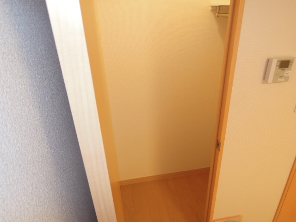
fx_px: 205
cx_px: 148
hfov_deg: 71.6
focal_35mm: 24
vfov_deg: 56.8
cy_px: 111
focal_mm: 4.3
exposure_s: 1/30
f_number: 2.8
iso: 180
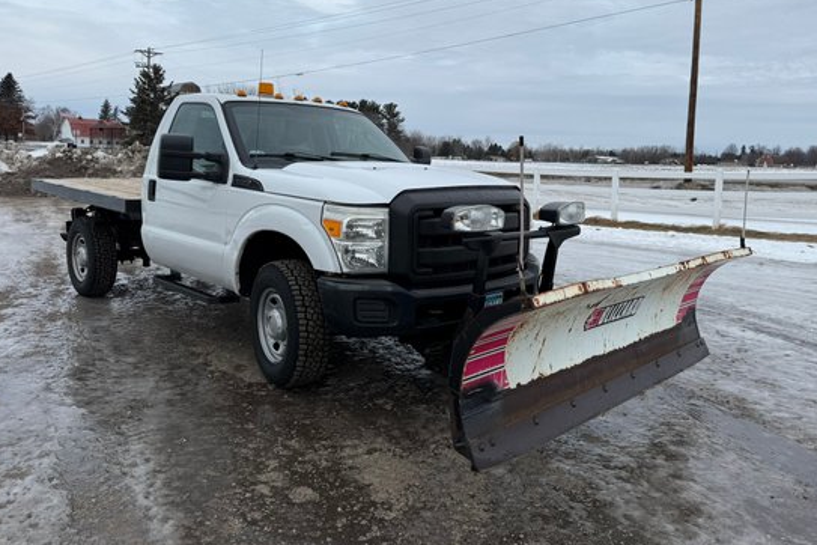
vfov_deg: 44.7
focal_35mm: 29
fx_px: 658
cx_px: 413
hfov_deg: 63.7
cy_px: 215
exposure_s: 1/4167
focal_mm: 6.76
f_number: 1.78
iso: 80
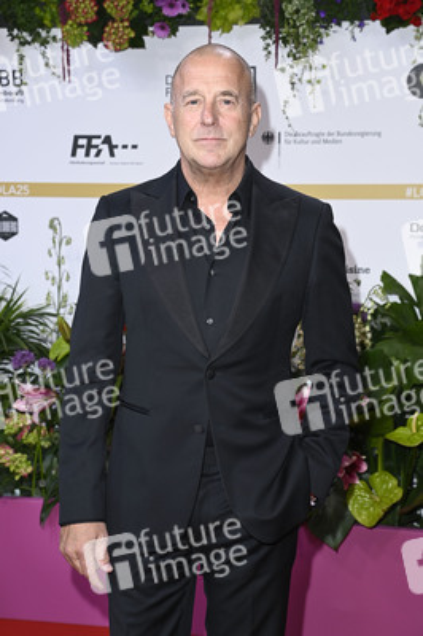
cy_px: 318
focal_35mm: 70
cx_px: 212
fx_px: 1236
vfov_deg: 28.9
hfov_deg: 19.4
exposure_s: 1/250
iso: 640
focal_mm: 70
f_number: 6.3
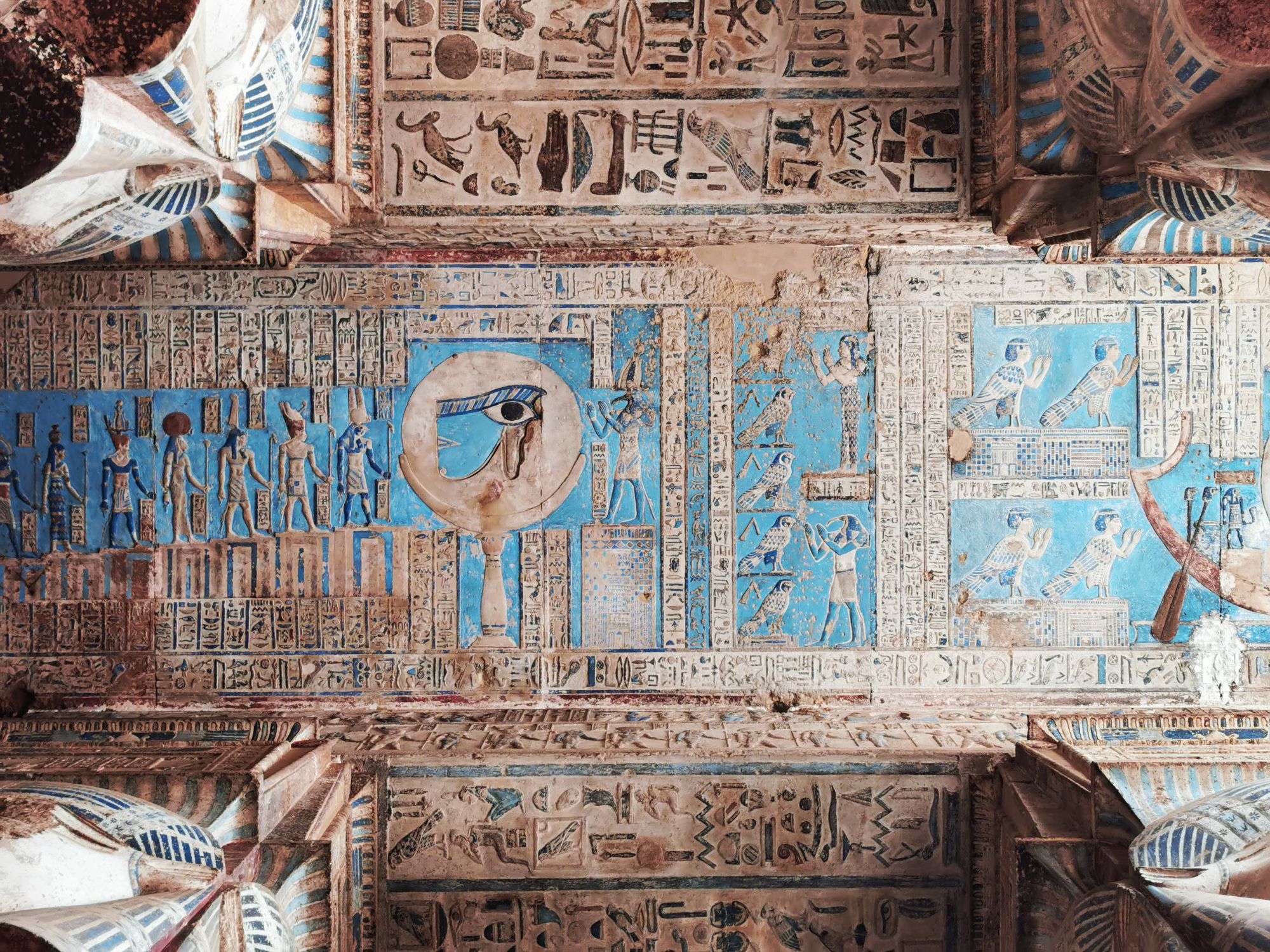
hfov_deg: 30.7
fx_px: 2311
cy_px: 476
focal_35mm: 63
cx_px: 635
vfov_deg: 23.3
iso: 100
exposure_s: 1/120
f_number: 1.6
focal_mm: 5.56
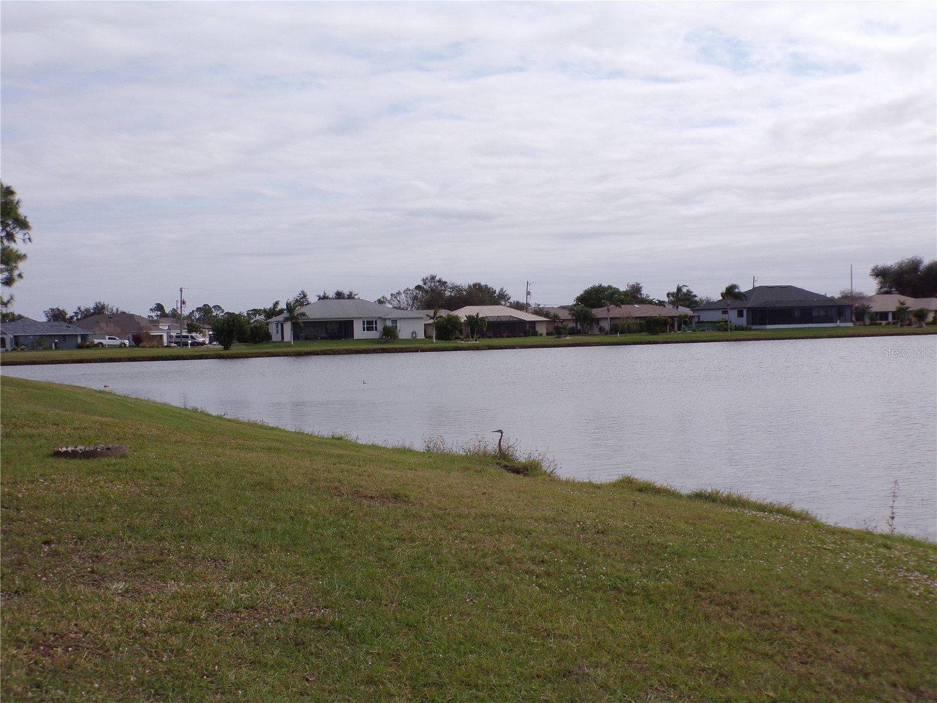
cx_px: 468
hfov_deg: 44.8
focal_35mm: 42
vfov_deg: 34.3
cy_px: 352
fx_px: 1137
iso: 80
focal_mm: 7.6
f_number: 4.9
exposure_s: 1/750
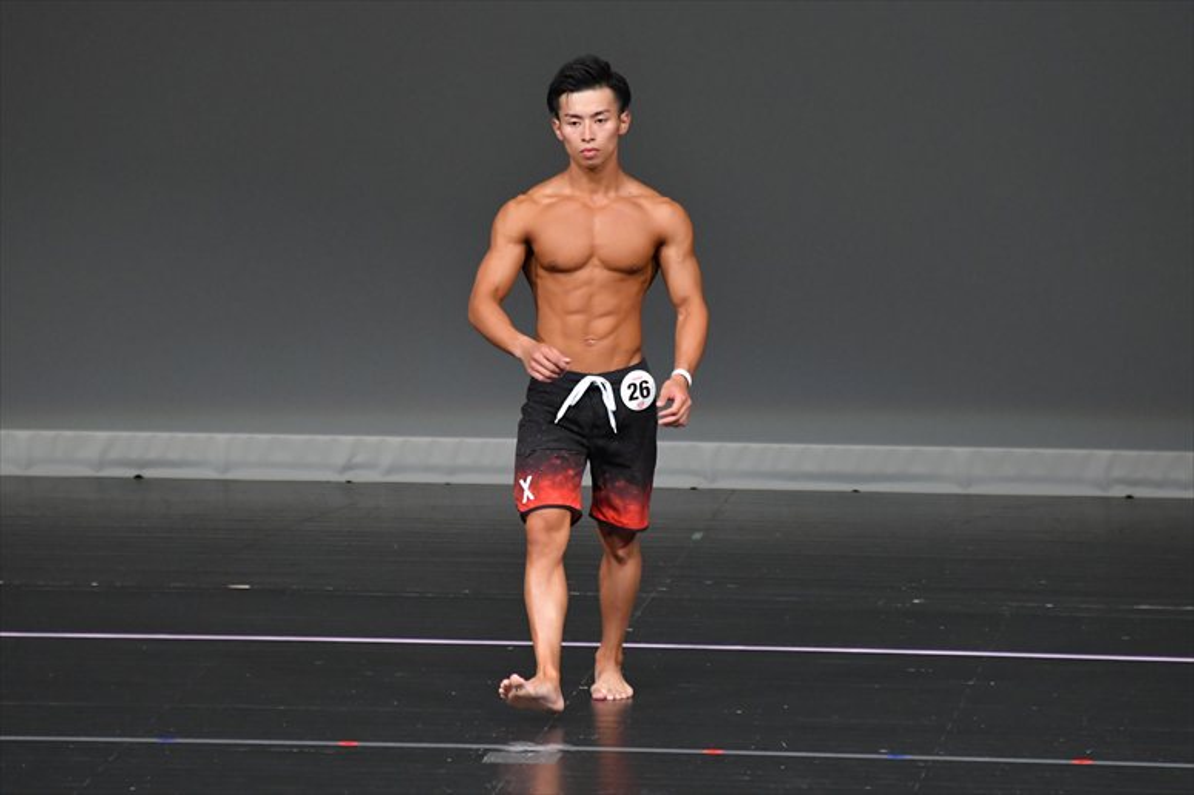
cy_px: 398
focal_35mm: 345
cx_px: 597
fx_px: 11437
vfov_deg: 4.0
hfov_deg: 6.0
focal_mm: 230
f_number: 5.6
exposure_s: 1/400
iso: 4000
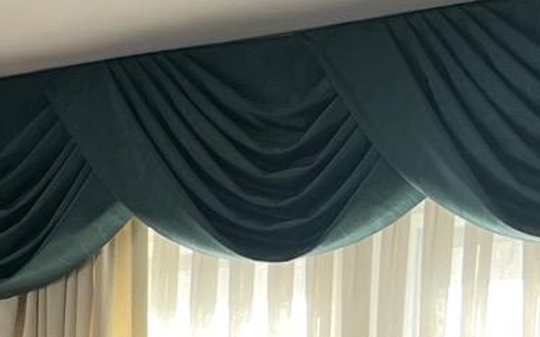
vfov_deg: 8.4
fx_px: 2134
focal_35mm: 145
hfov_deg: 12.7
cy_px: 757
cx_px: -530
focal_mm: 5.7
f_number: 1.5
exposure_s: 1/120
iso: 40
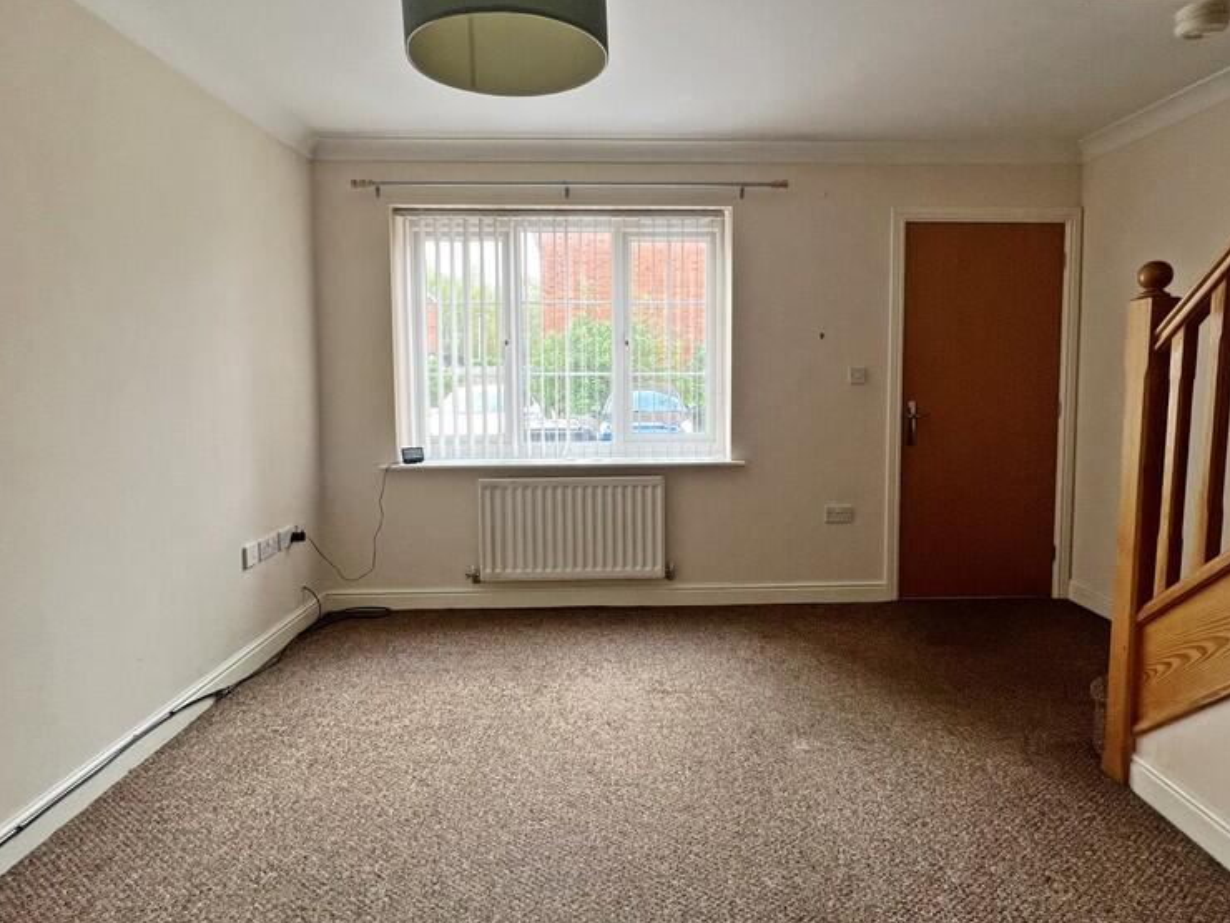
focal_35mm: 18
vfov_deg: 71.4
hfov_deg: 87.7
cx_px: 652
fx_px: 640
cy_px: 419
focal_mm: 1.57
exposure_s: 1/99
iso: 80
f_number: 1.8
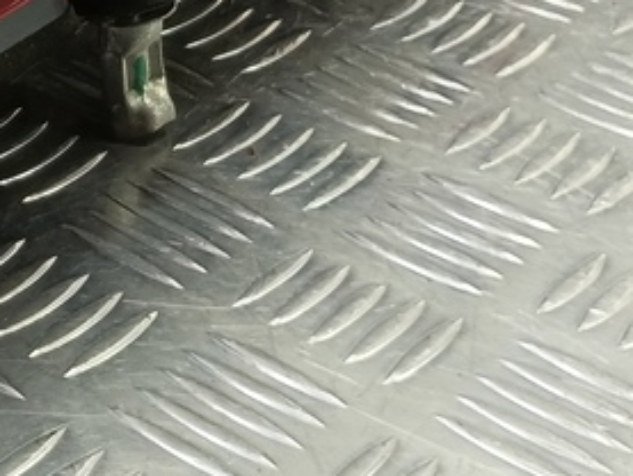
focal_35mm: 85
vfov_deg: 16.5
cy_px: -137
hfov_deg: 19.9
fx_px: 1555
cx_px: -313
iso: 185
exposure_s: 1/50
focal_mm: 4.11
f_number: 1.6
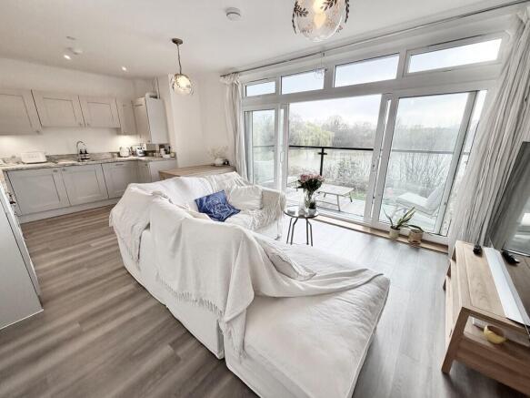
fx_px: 214
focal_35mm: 14
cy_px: 199
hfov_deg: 102.1
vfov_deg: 85.7
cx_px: 265
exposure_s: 1/204
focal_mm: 2.22
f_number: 2.2
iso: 50
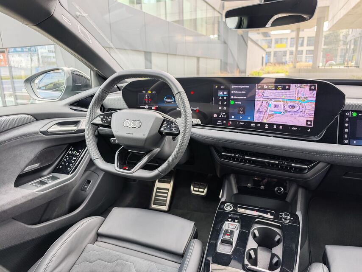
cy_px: 136
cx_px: 181
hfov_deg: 73.9
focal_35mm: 23
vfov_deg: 58.9
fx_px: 241
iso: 400
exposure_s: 1/58
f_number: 2
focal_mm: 8.72
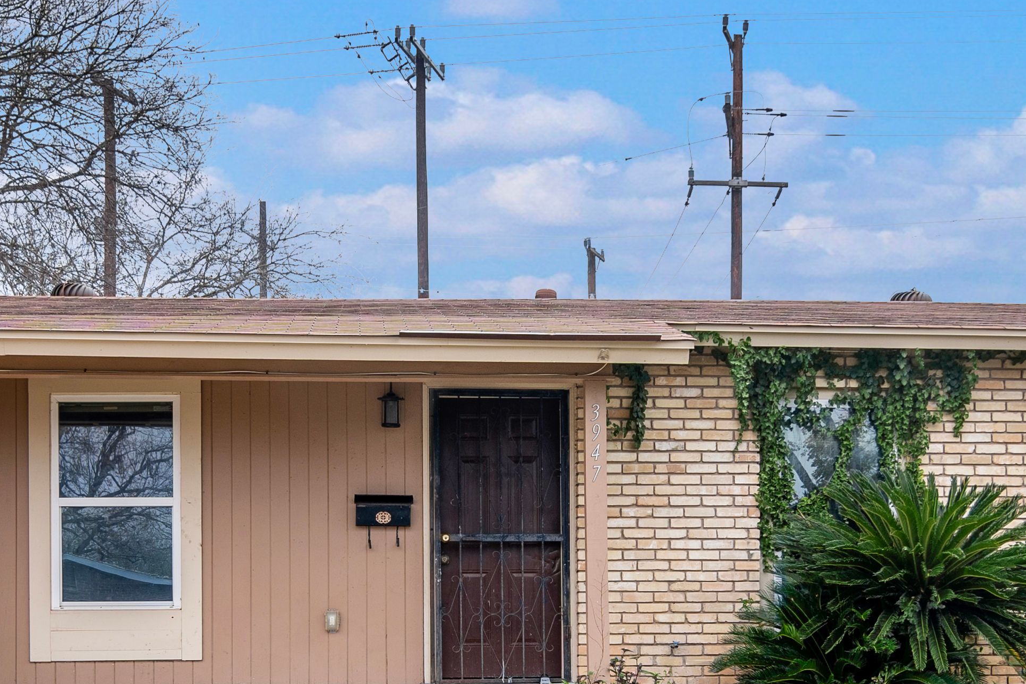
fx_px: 1567
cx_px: 486
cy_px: 642
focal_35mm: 55
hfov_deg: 36.2
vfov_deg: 23.8
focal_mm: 13
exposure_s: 1/15
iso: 100
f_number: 8
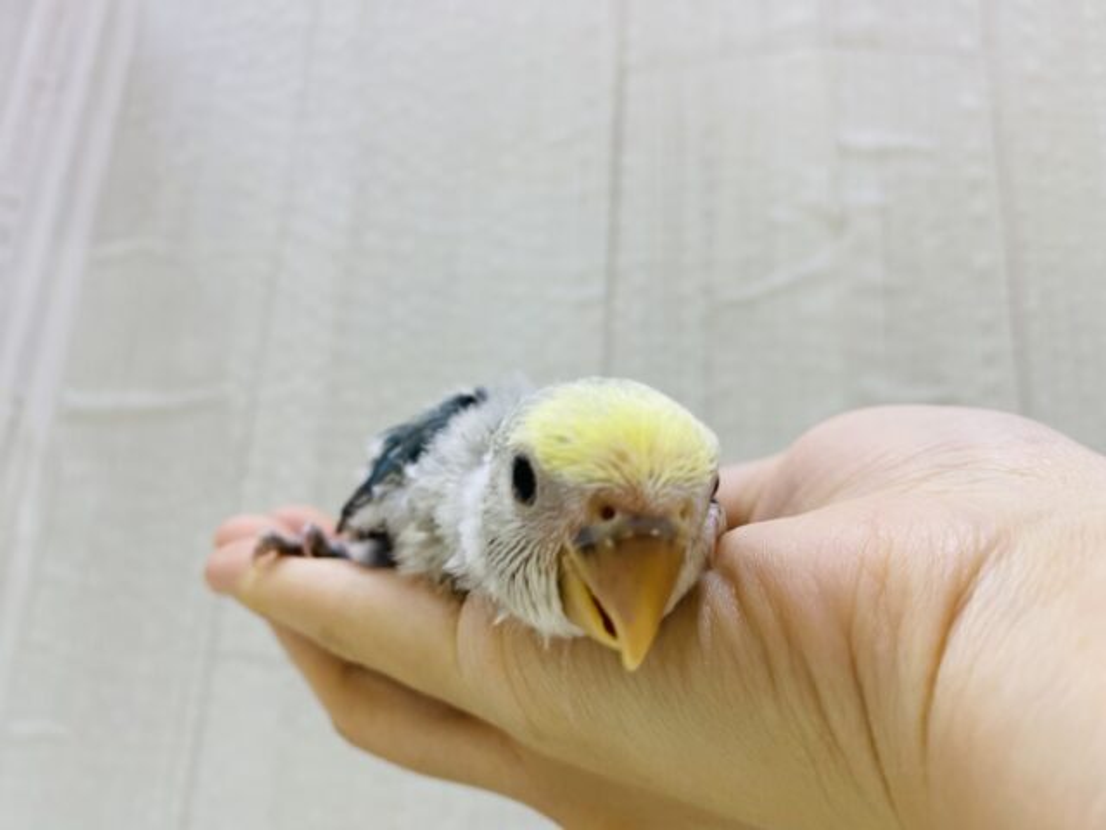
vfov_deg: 54.9
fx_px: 799
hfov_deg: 69.4
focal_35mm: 25
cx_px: 553
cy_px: 415
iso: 100
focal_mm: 4.25
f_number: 1.8
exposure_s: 1/100
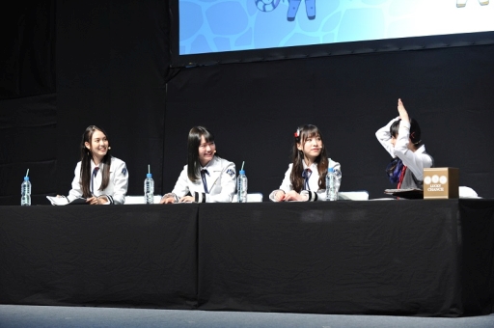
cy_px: 164
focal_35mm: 102
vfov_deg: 13.4
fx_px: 1398
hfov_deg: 20.0
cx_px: 247
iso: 3200
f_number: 5
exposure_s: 1/100
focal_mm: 102
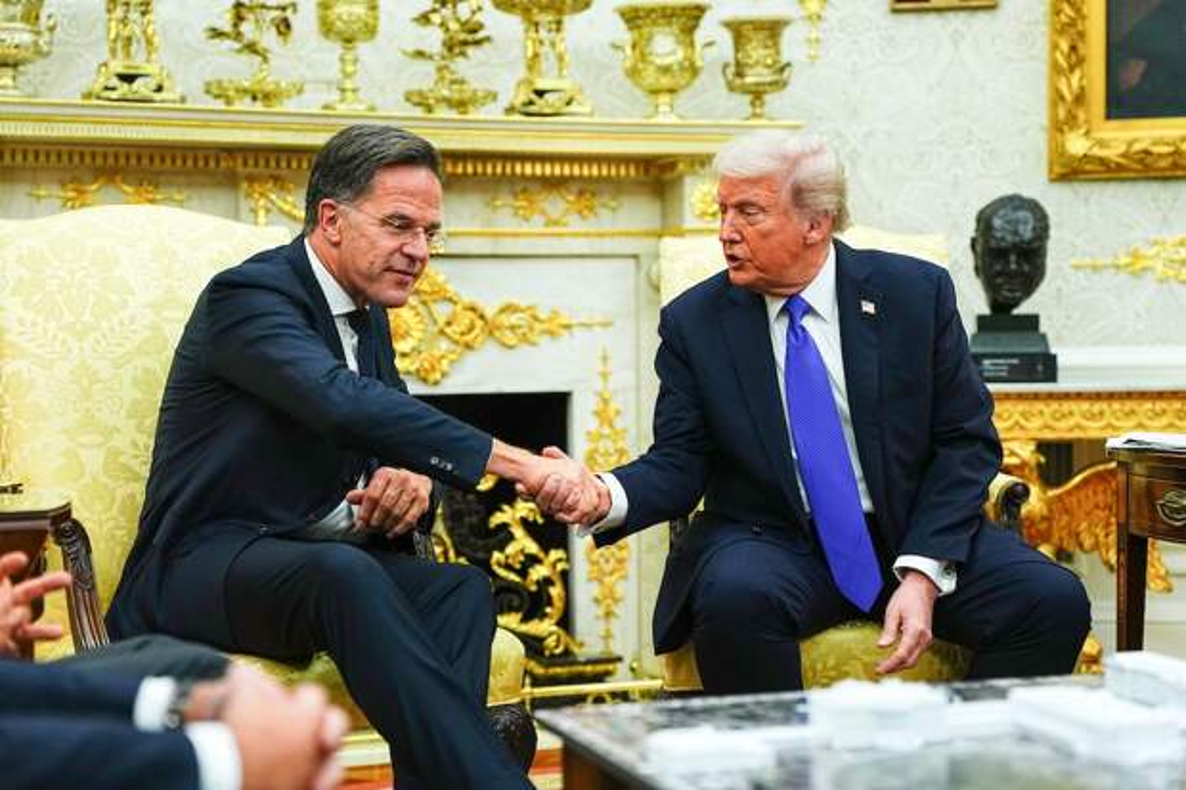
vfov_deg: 20.3
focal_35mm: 67
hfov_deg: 30.1
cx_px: 593
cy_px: 395
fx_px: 2207
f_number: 2.5
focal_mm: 67
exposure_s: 1/250
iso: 1250
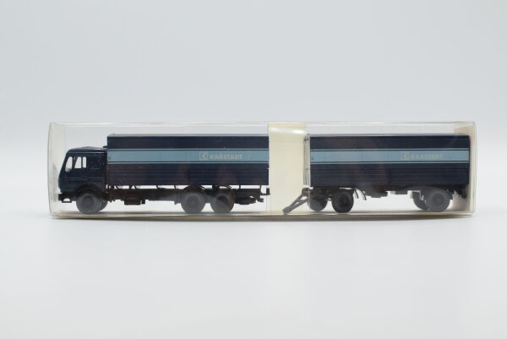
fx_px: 740
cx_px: 254
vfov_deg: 25.8
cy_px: 170
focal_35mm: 52
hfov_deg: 37.8
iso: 400
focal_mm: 35
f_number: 8
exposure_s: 1/200
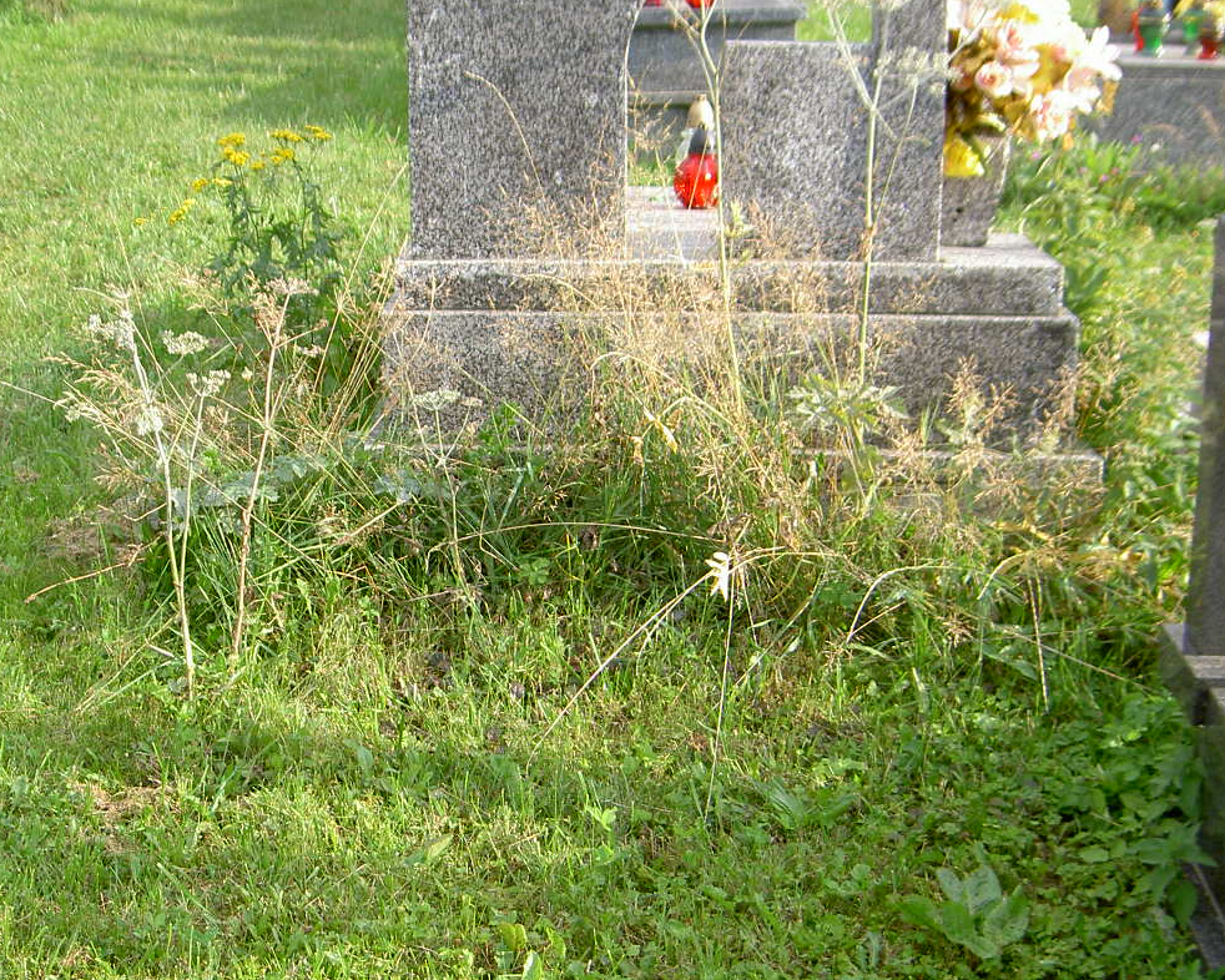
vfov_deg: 24.4
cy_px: 676
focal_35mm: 62
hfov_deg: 30.3
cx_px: 444
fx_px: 2248
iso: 50
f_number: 2.8
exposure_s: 1/200
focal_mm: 8
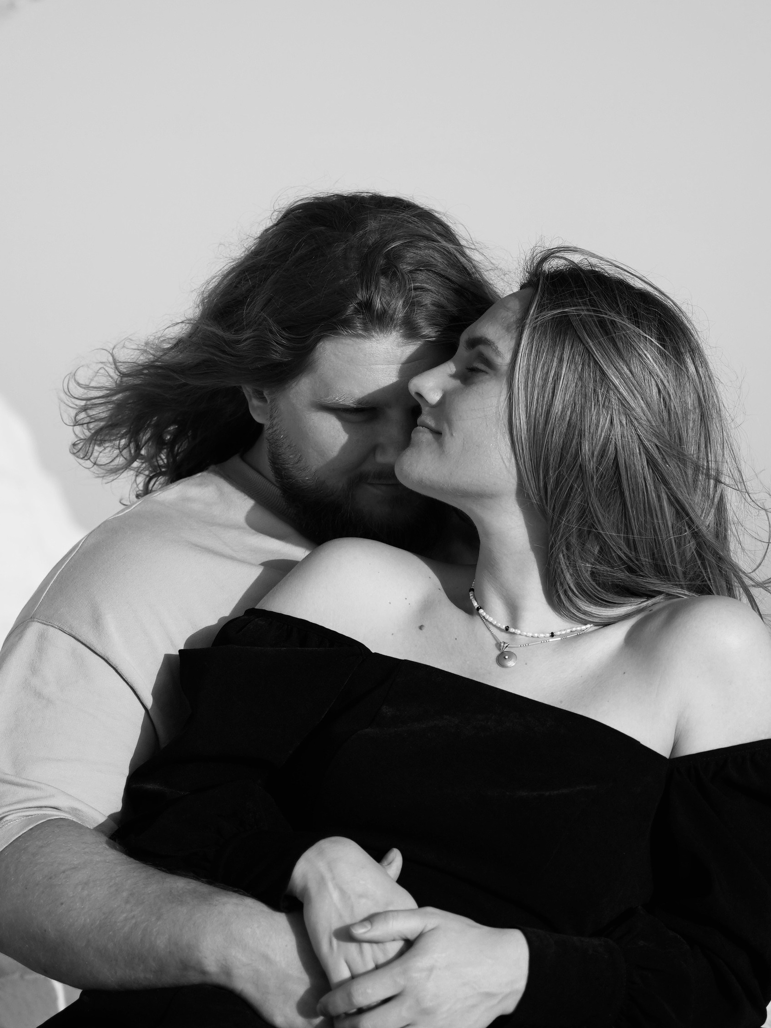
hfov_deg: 12.7
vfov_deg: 16.8
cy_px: 328
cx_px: 407
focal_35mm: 117
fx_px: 3474
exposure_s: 1/2500
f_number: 4
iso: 320
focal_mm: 70
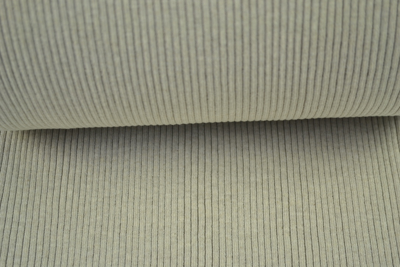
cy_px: 134
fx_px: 833
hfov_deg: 27.0
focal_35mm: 75
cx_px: 200
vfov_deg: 18.2
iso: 100
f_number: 5.6
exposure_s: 1/25
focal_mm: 50
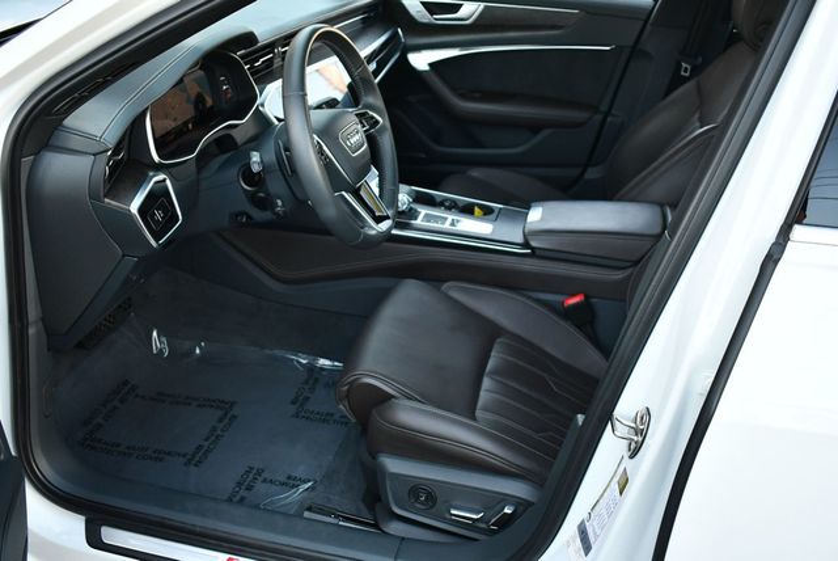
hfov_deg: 53.1
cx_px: 419
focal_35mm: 36
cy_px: 280
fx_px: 839
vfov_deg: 36.9
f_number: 3.5
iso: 640
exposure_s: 1/250
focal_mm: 18
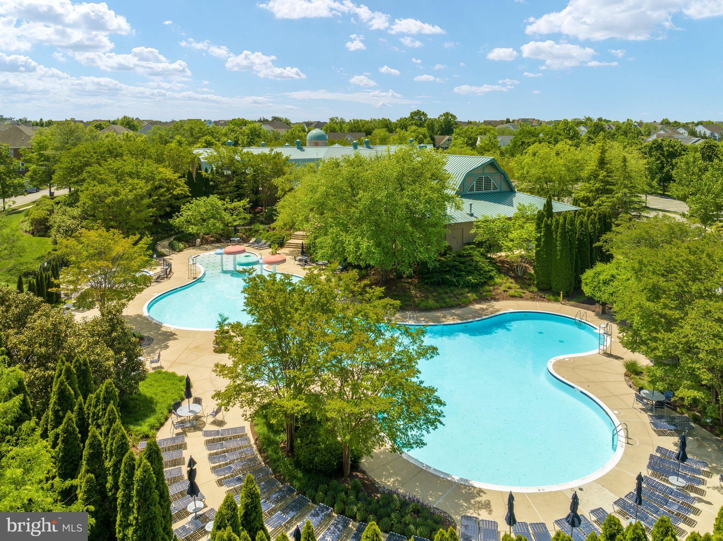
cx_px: 362
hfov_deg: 71.6
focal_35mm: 24
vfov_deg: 56.8
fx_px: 501
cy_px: 270
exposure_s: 1/160
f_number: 4
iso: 100
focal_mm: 12.29
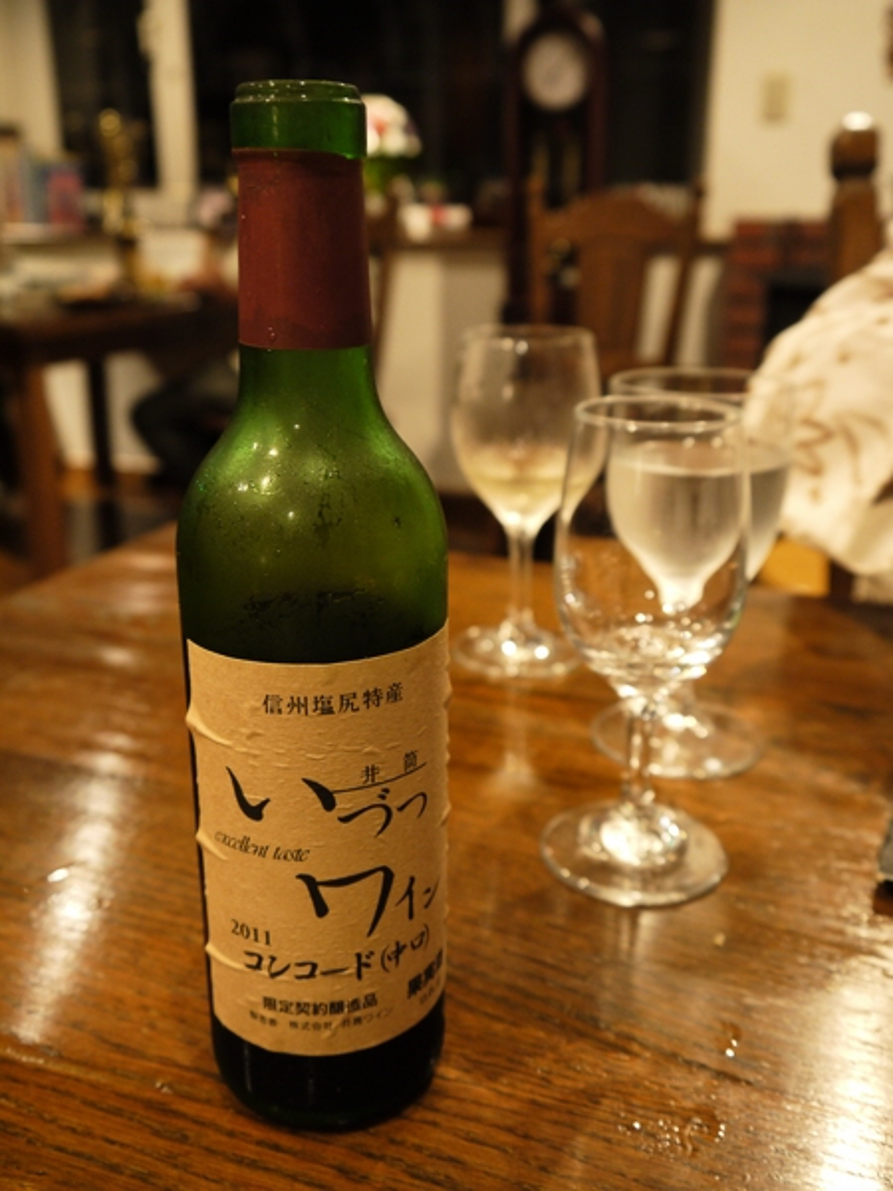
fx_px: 1169
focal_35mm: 34
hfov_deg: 41.8
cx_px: 446
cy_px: 596
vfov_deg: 54.0
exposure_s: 1/5
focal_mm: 17
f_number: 4
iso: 400
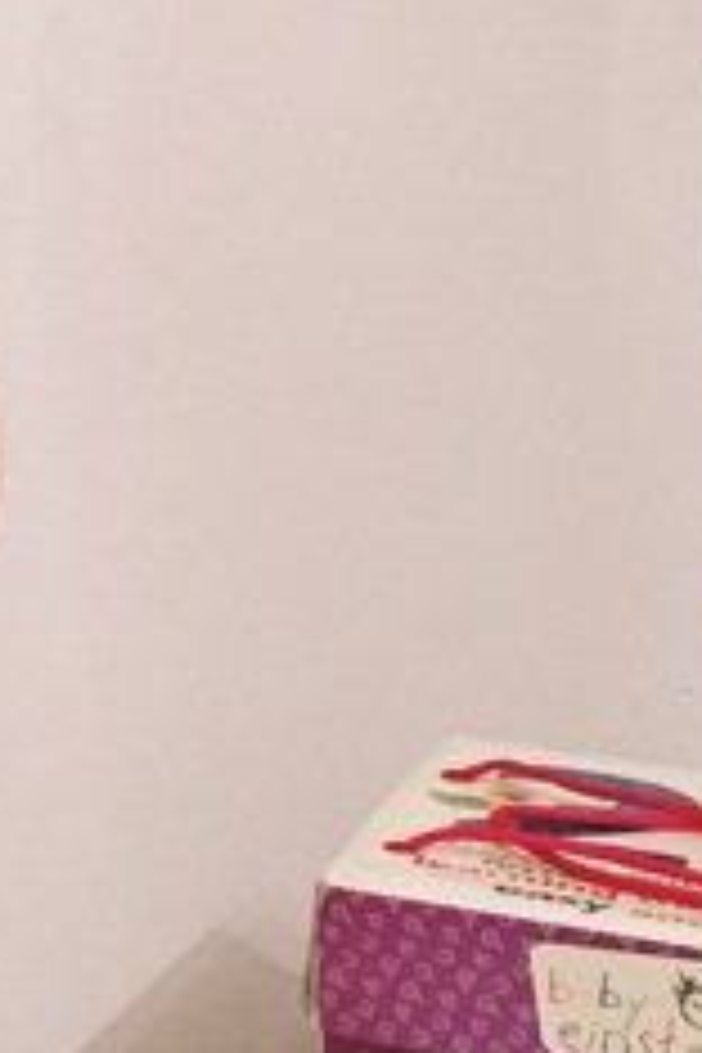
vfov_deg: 19.8
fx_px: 3013
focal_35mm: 103
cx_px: -549
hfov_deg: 12.2
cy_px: 346
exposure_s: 1/8
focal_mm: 4.15
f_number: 2.2
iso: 100
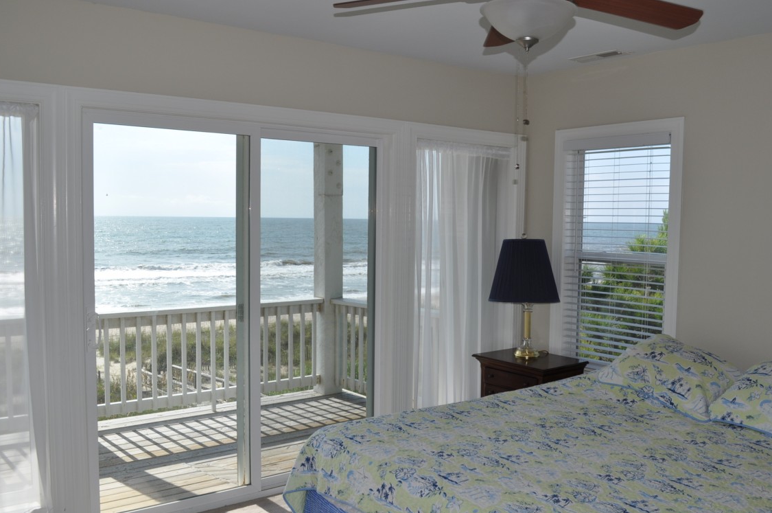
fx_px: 685
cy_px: 263
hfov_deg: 58.7
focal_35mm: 32
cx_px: 408
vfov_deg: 41.0
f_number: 11
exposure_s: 1/200
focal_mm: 20
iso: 200
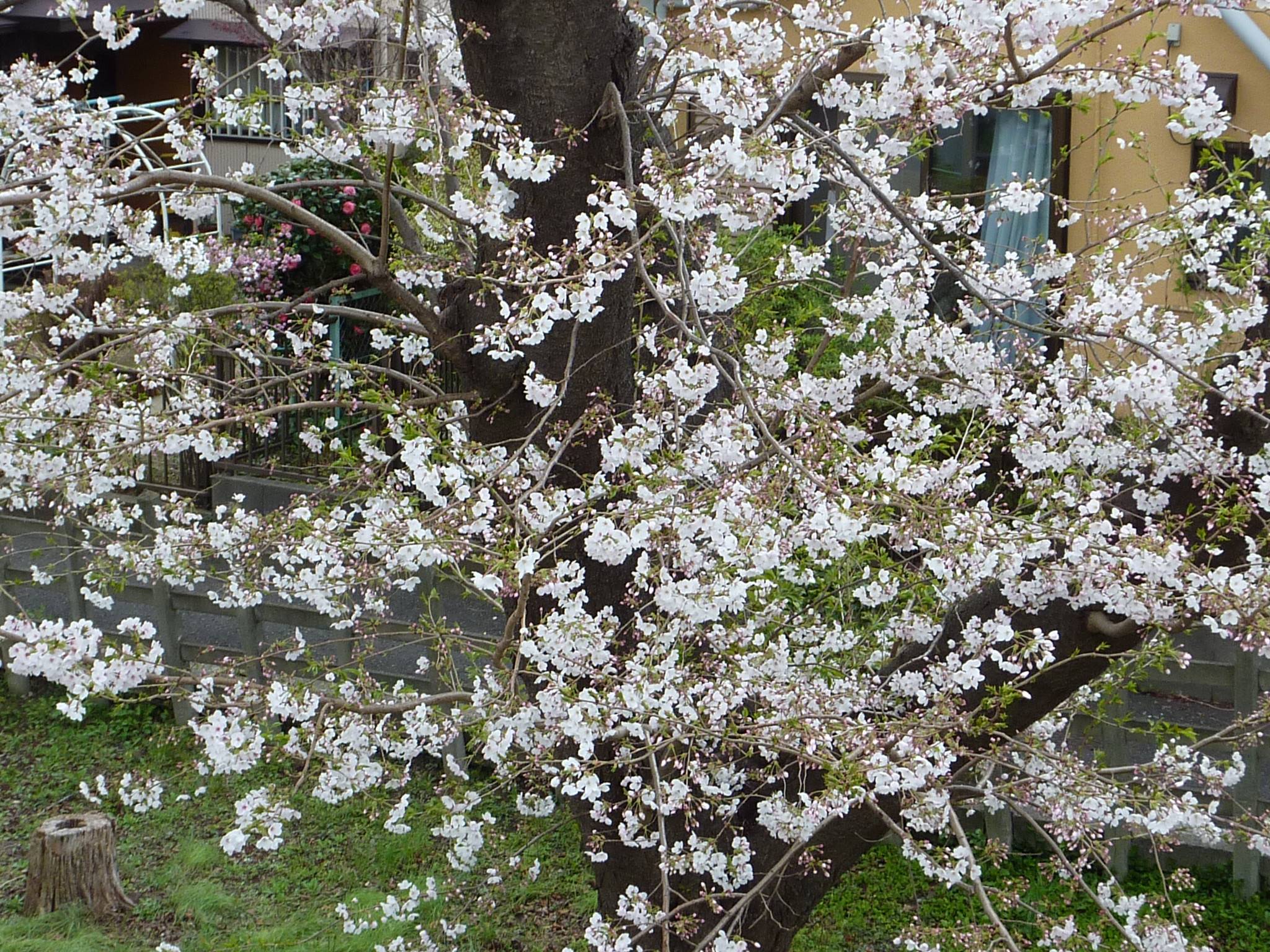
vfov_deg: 17.0
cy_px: 476
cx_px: 635
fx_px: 3192
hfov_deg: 22.5
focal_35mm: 87
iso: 80
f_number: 4
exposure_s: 1/125
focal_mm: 7.9
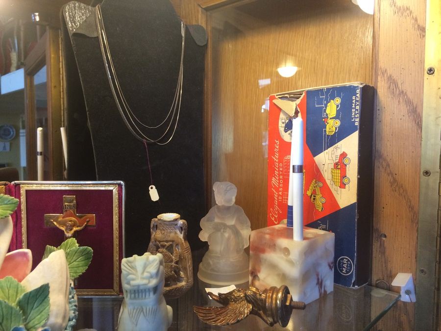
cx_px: 220
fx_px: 382
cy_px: 166
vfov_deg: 46.8
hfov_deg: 60.0
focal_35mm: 30
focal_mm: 4.12
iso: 160
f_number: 2.2
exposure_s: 1/30
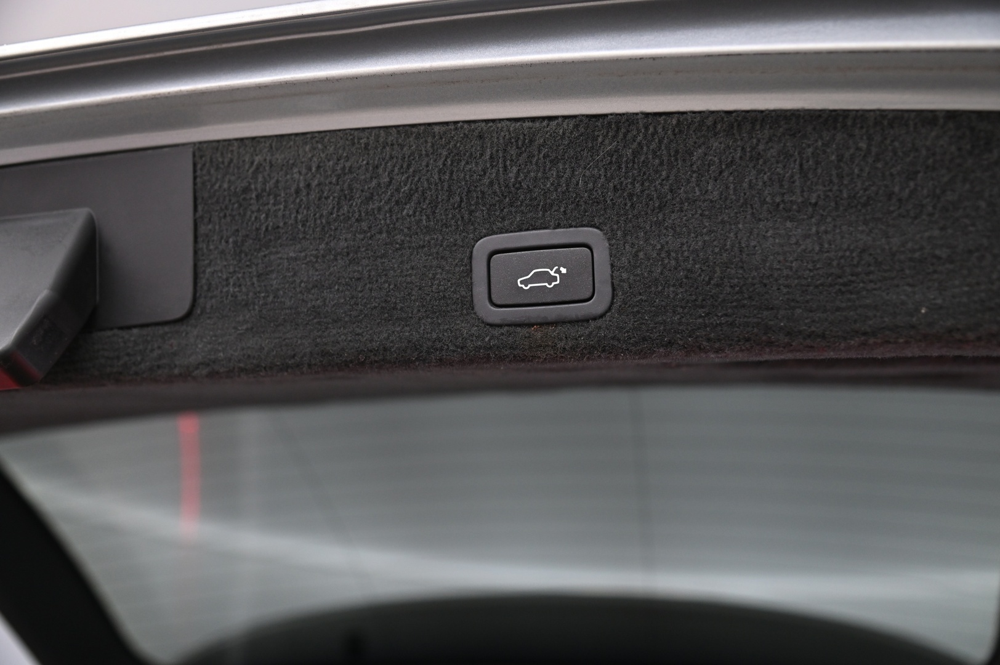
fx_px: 1110
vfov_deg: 33.3
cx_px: 500
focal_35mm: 40
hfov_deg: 48.5
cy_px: 332
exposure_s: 1/100
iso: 2000
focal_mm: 40
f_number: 4
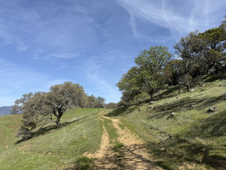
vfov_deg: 56.8
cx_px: 113
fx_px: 157
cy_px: 85
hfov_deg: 71.6
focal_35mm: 24
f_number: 1.78
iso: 80
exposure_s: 1/5319
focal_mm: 6.76
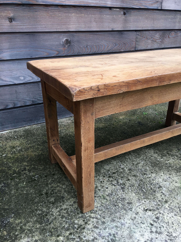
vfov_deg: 61.7
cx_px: 90
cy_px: 121
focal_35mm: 29
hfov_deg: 48.2
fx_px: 202
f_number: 2.2
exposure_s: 1/17
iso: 40
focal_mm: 4.15
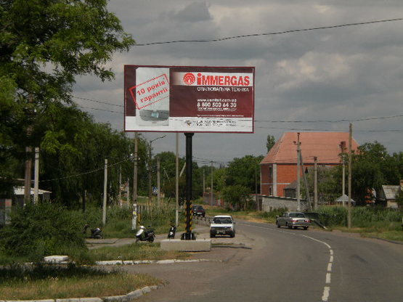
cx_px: 202
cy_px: 151
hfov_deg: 18.2
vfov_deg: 13.7
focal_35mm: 108
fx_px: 1257
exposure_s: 1/640
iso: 100
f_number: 5.9
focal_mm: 18.9
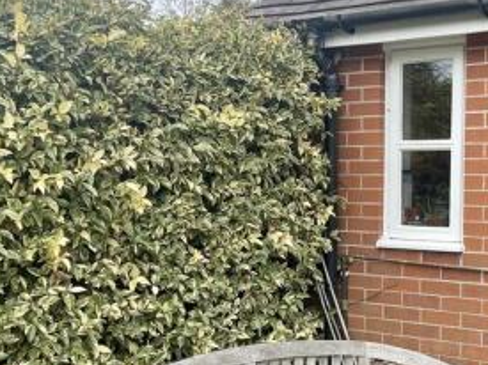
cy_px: 231
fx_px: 747
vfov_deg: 27.4
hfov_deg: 34.9
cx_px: 398
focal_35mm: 53
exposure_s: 1/399
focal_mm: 5.1
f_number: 1.6
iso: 32
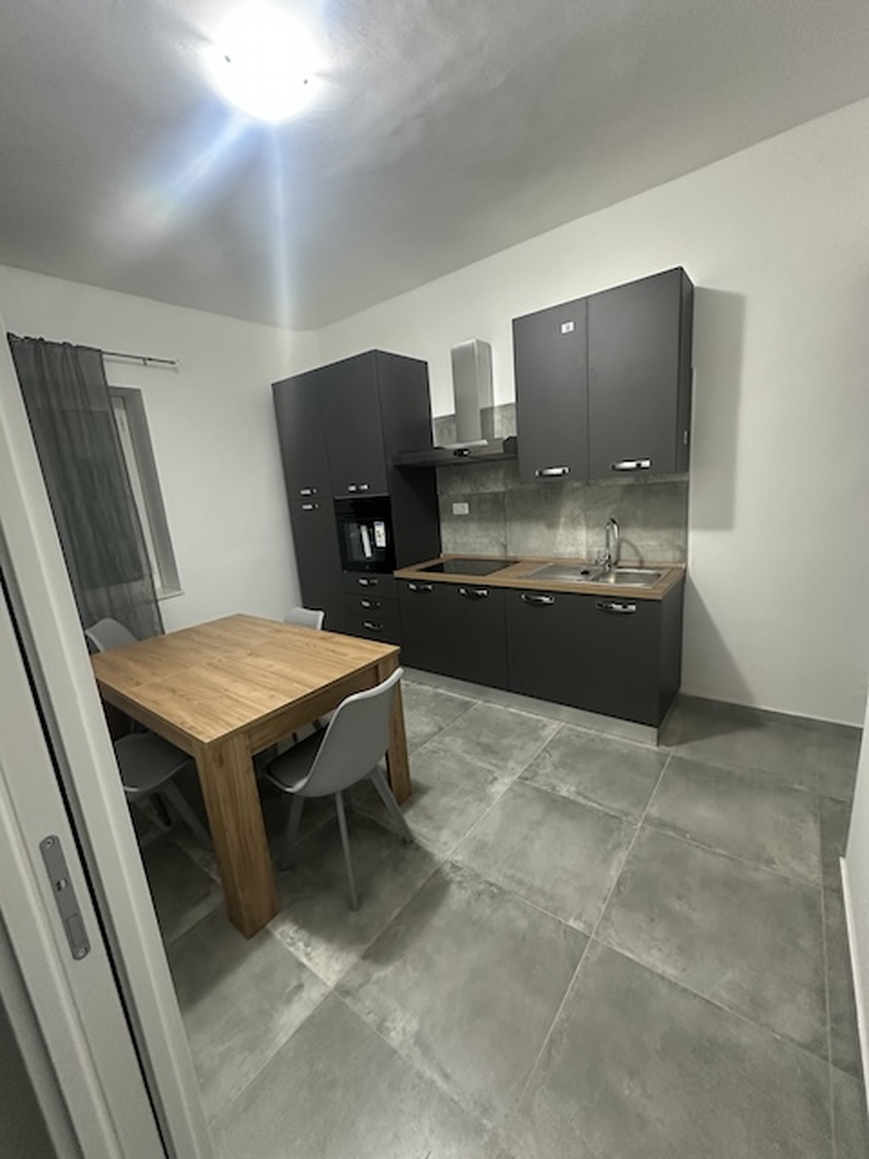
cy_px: 580
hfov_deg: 85.7
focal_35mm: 14
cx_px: 434
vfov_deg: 102.1
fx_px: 469
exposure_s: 1/50
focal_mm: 2.22
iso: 640
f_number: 2.2
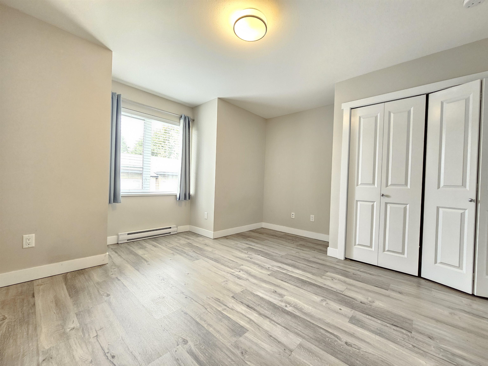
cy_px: 183
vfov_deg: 89.9
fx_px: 183
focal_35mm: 13
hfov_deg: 106.2
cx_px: 244
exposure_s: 1/30
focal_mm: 2.2
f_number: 2.2
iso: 400
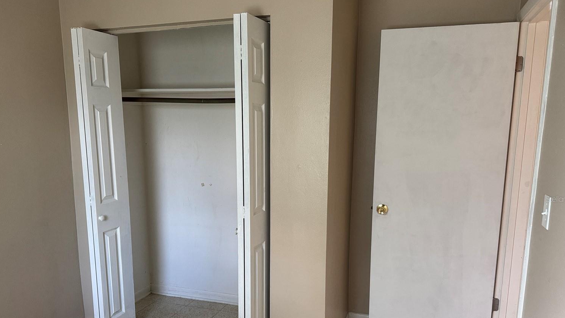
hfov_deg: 67.9
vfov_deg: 41.2
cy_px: 199
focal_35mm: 28
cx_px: 279
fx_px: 419
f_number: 1.78
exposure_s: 1/60
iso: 320
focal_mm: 6.76
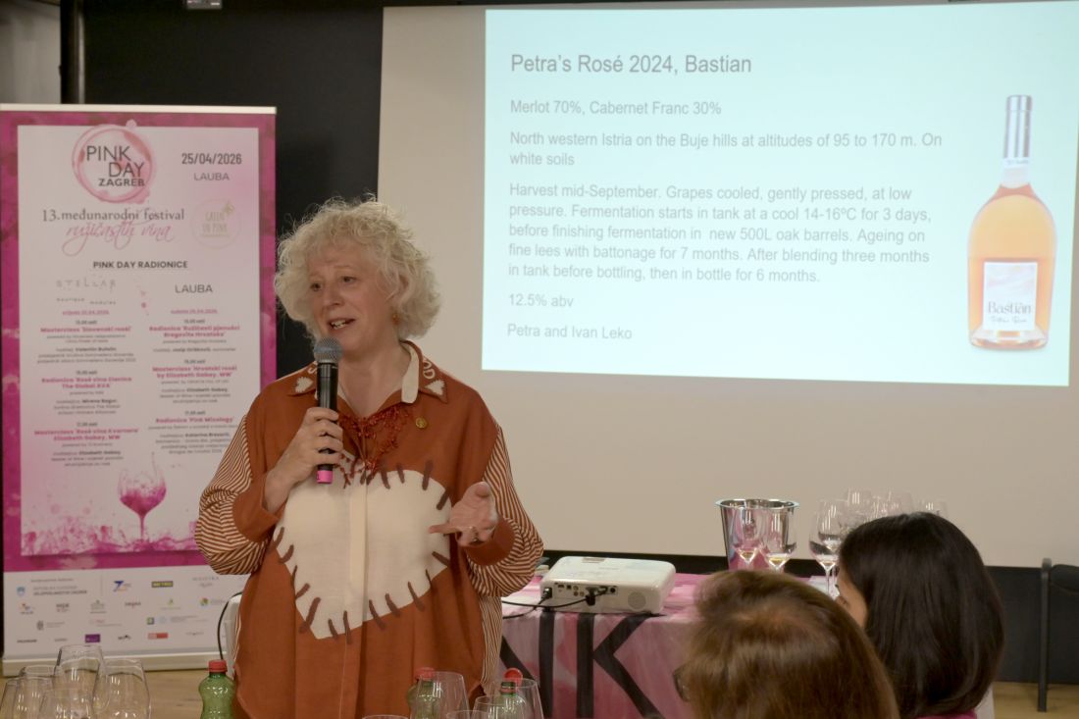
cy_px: 360
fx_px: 1798
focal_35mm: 60
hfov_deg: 33.4
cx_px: 540
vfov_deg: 22.6
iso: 2000
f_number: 9
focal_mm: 60
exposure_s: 1/60
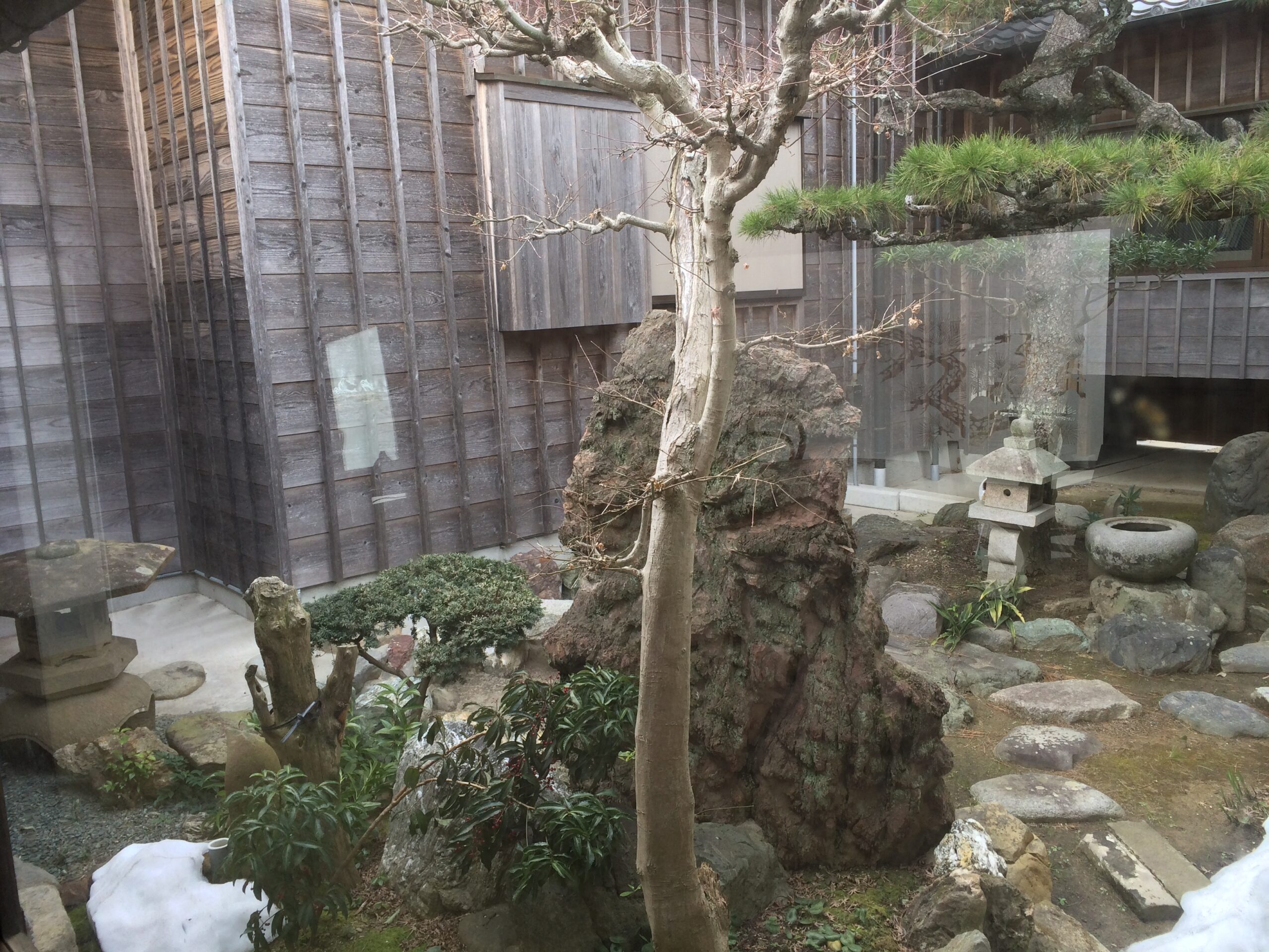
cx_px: 634
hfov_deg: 60.0
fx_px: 1100
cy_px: 476
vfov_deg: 46.8
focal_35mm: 30
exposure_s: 1/120
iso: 64
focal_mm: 4.12
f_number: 2.2
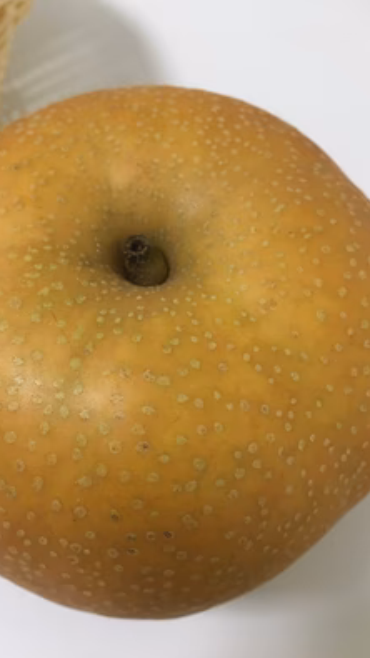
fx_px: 558
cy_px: 331
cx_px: 147
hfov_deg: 36.5
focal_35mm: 32
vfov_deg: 61.0
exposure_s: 1/30
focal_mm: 4.15
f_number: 2.2
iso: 80
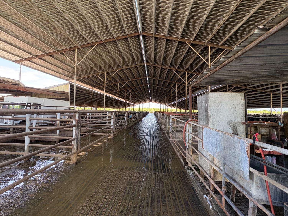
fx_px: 116
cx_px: 144
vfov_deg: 85.7
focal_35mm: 14
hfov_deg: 102.1
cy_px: 108
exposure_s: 1/132
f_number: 2.2
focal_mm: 2.22
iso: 100
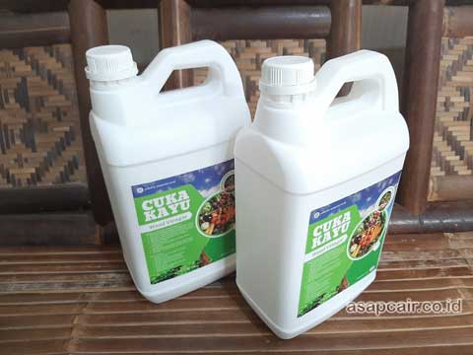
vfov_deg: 51.4
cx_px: 236
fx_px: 369
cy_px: 178
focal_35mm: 27
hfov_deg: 65.3
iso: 500
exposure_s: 1/20
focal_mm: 3.93
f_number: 1.7
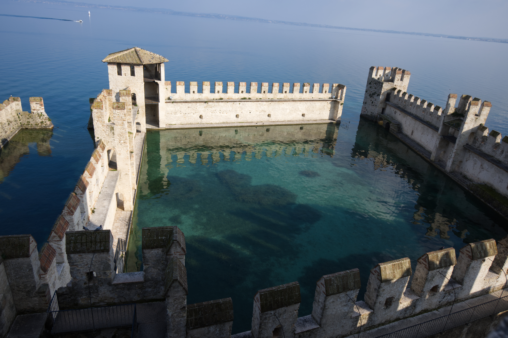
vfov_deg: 53.1
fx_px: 339
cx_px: 254
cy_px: 169
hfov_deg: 73.8
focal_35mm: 24
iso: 100
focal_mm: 16
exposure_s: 1/320
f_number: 6.3
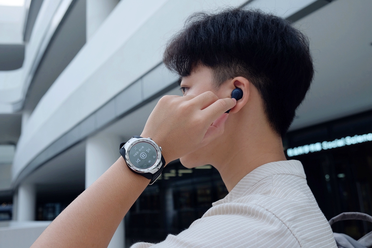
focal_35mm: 33
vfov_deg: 40.0
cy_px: 124
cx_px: 186
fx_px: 341
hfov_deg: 57.2
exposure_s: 1/200
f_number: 4.5
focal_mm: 22.3
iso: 400
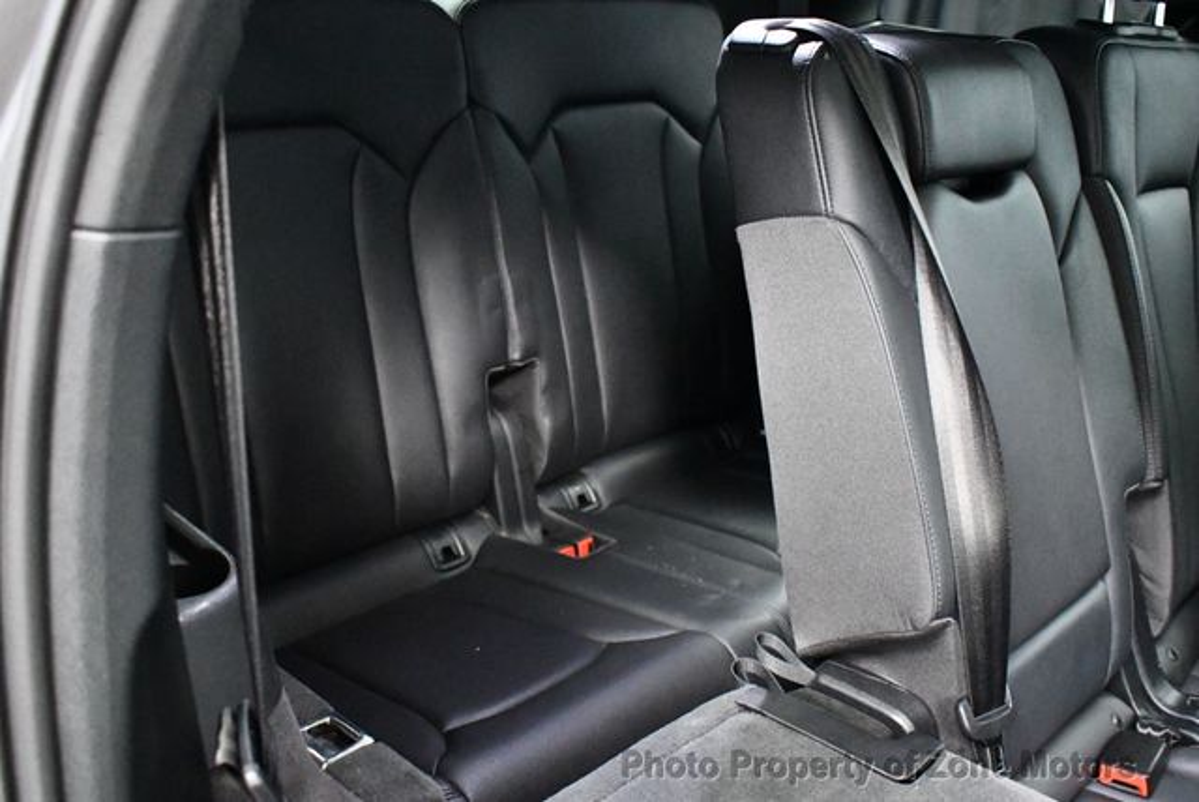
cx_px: 600
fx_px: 1200
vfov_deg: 36.9
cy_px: 401
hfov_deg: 53.1
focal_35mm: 36
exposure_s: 1/60
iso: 10000
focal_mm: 18
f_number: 3.5
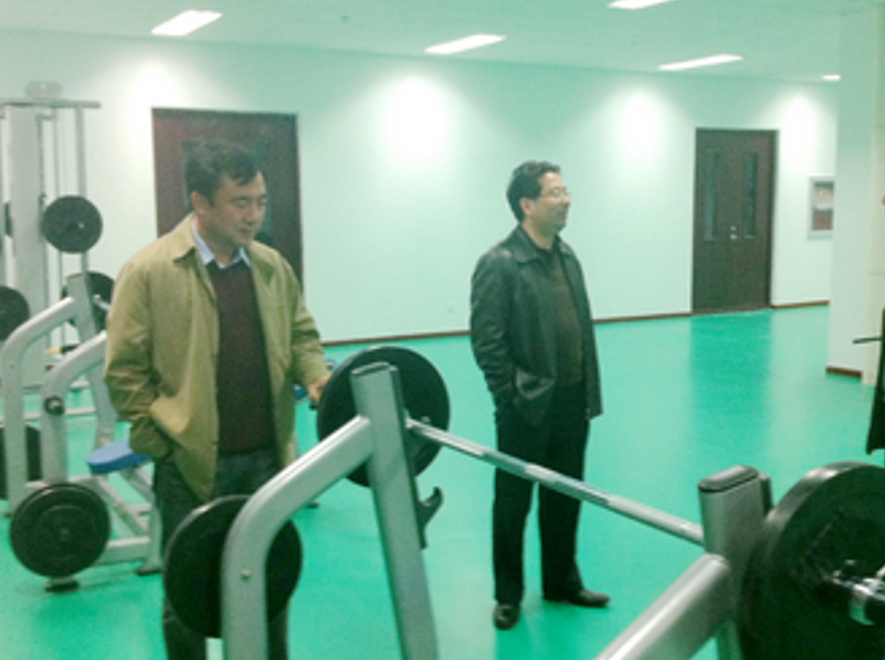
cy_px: 341
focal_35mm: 45
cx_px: 495
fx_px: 1148
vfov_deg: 32.1
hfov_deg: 42.1
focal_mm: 3.85
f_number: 2.8
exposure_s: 1/15
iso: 250
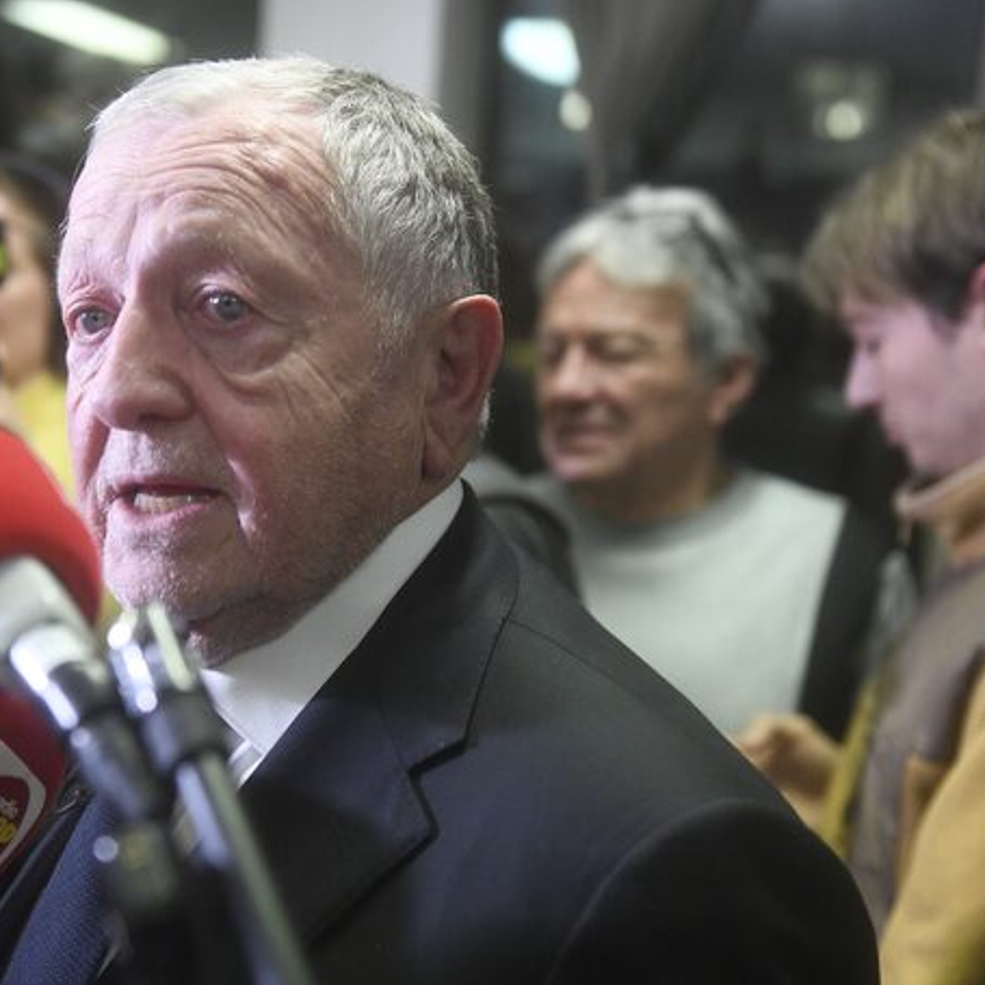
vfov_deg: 29.6
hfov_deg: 29.4
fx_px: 1867
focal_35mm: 58
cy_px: 489
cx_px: 342
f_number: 3.2
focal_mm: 45
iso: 6400
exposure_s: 1/200
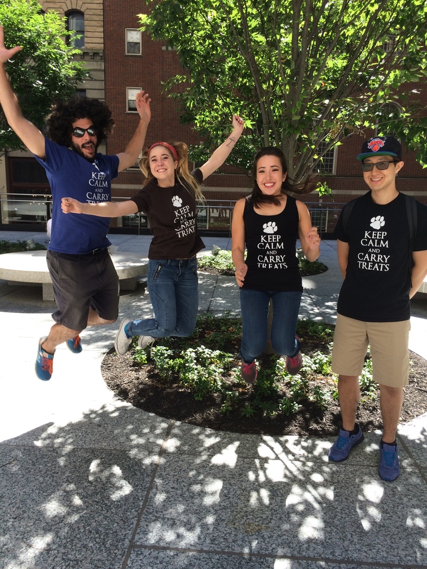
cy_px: 284
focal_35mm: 30
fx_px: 493
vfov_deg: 60.0
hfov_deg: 46.8
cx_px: 214
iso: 32
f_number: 2.2
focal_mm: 4.12
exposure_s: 1/471
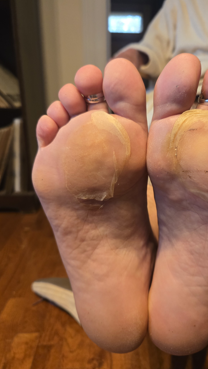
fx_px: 255
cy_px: 182
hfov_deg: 43.8
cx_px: 137
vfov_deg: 71.9
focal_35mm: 26
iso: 500
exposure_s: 1/120
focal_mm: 5.4
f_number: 1.8
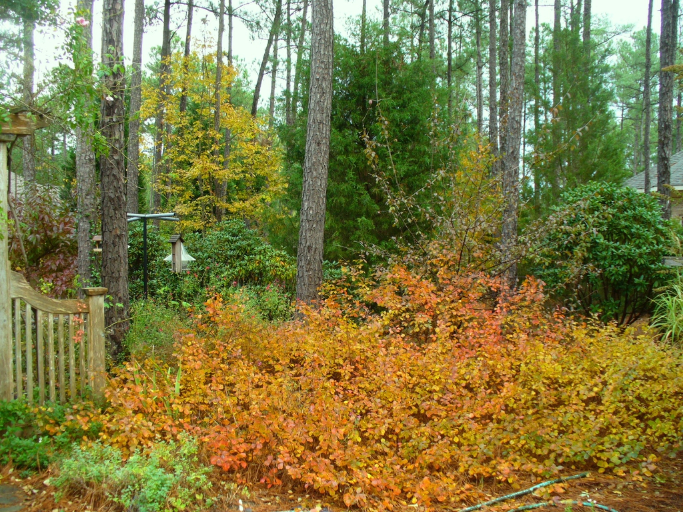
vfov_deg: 38.7
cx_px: 342
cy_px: 256
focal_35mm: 37
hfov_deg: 50.1
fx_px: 730
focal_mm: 6.1
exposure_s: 1/80
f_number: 2.8
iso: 80
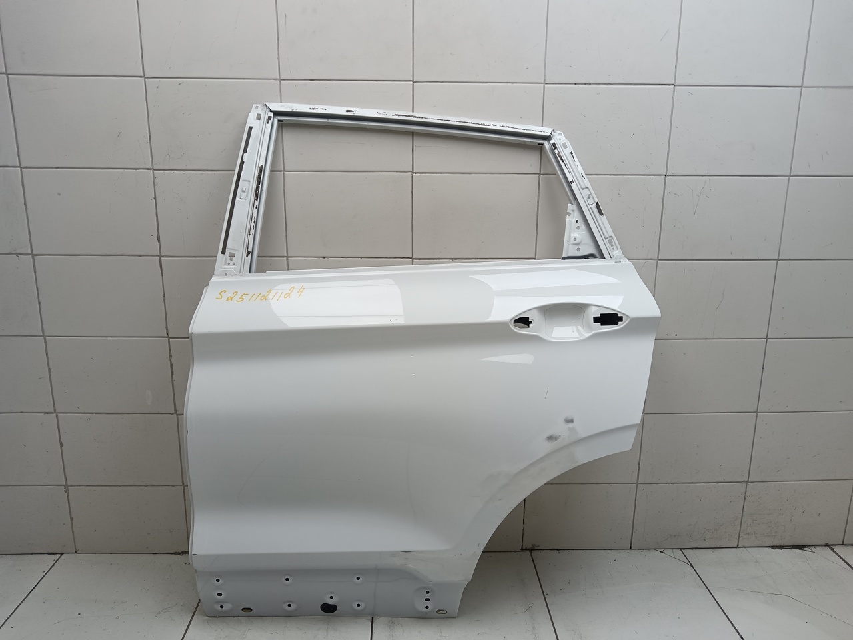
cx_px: 426
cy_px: 320
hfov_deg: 65.3
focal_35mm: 27
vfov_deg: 51.4
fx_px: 665
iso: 152
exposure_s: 1/100
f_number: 1.9
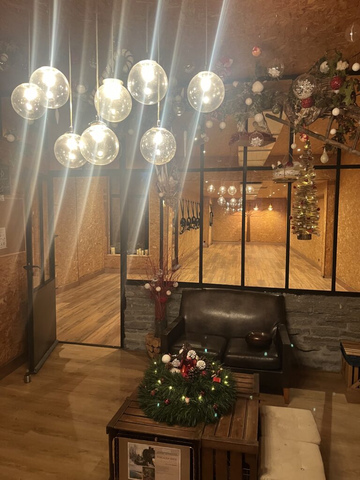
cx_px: 180
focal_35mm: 26
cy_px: 240
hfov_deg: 53.1
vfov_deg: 67.3
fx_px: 361
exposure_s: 1/50
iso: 320
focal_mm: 5.1
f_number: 1.6
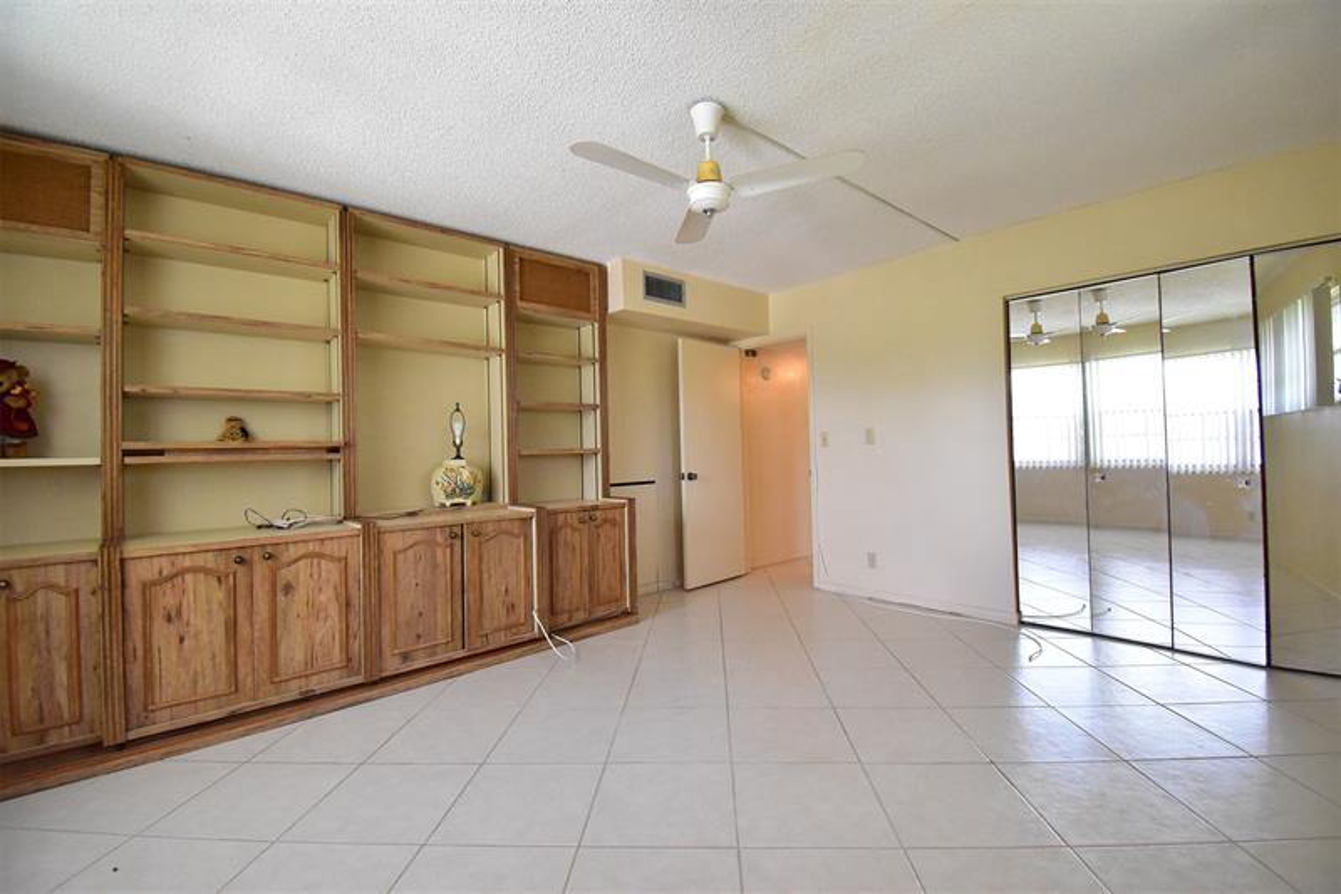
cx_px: 670
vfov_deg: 77.3
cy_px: 447
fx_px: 559
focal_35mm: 15
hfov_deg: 100.4
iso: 5000
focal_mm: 10
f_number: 5.6
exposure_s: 1/160
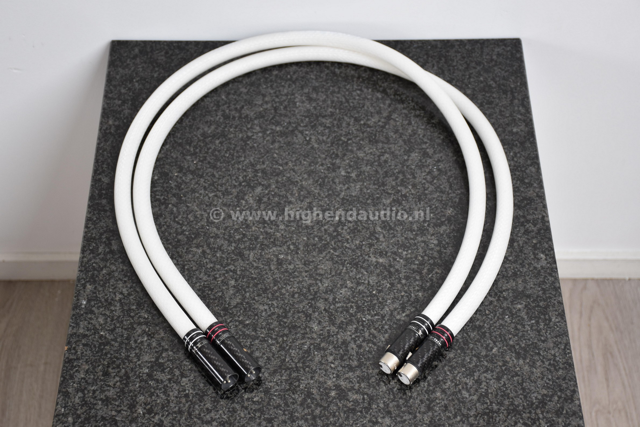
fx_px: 1200
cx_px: 320
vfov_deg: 20.2
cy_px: 214
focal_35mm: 68
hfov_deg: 29.9
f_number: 5
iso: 400
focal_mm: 45
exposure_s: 1/100
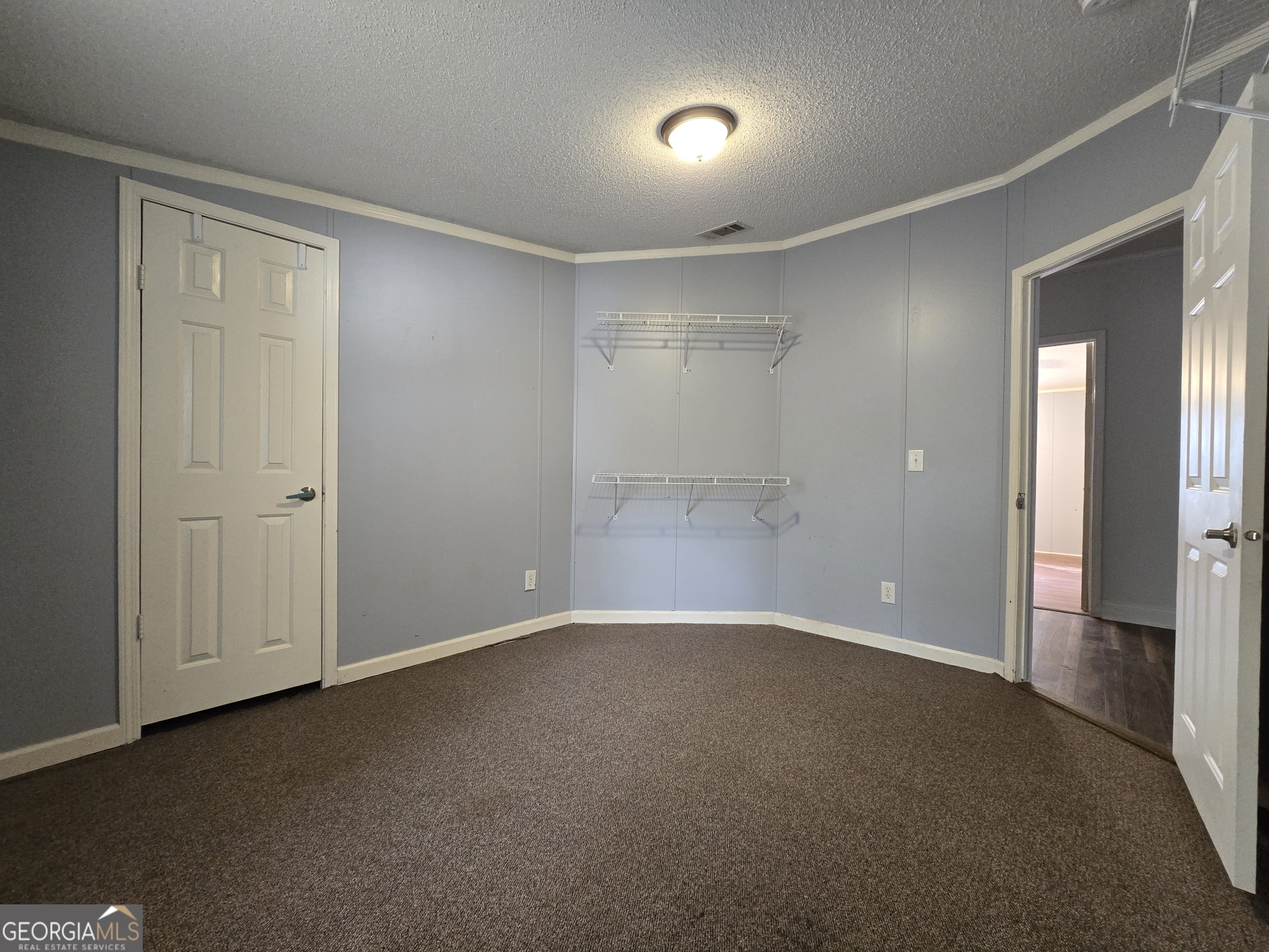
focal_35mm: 13
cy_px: 476
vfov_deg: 89.9
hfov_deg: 106.2
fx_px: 477
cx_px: 634
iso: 500
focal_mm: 2.2
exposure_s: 1/60
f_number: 2.2
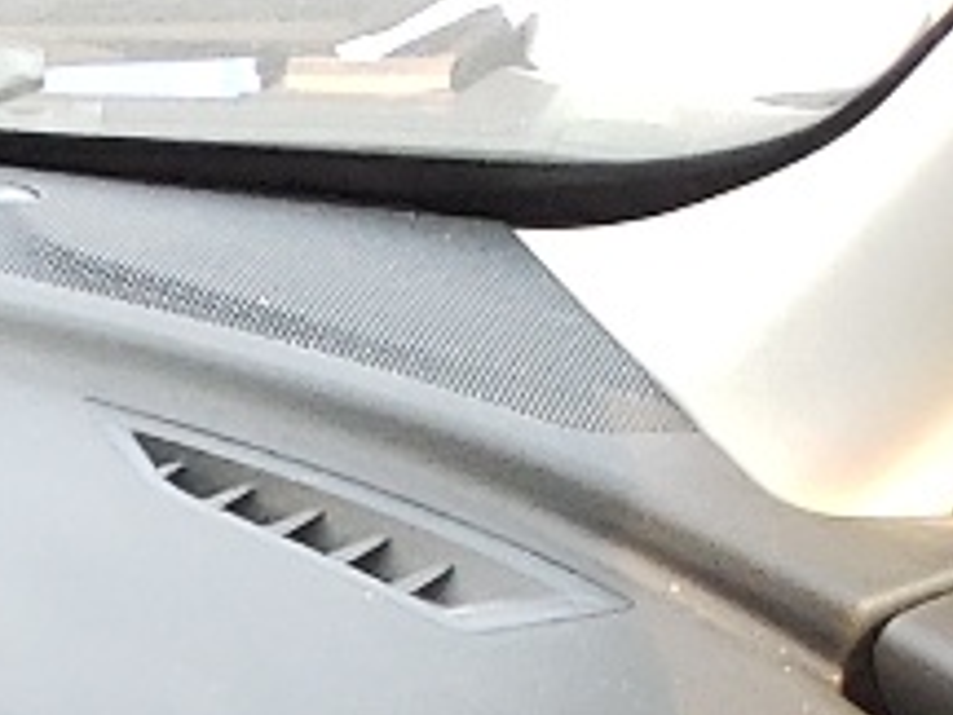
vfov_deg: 6.6
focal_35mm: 193
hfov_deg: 8.6
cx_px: -1866
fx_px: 5313
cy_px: 2494
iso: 73
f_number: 1.5
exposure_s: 1/120
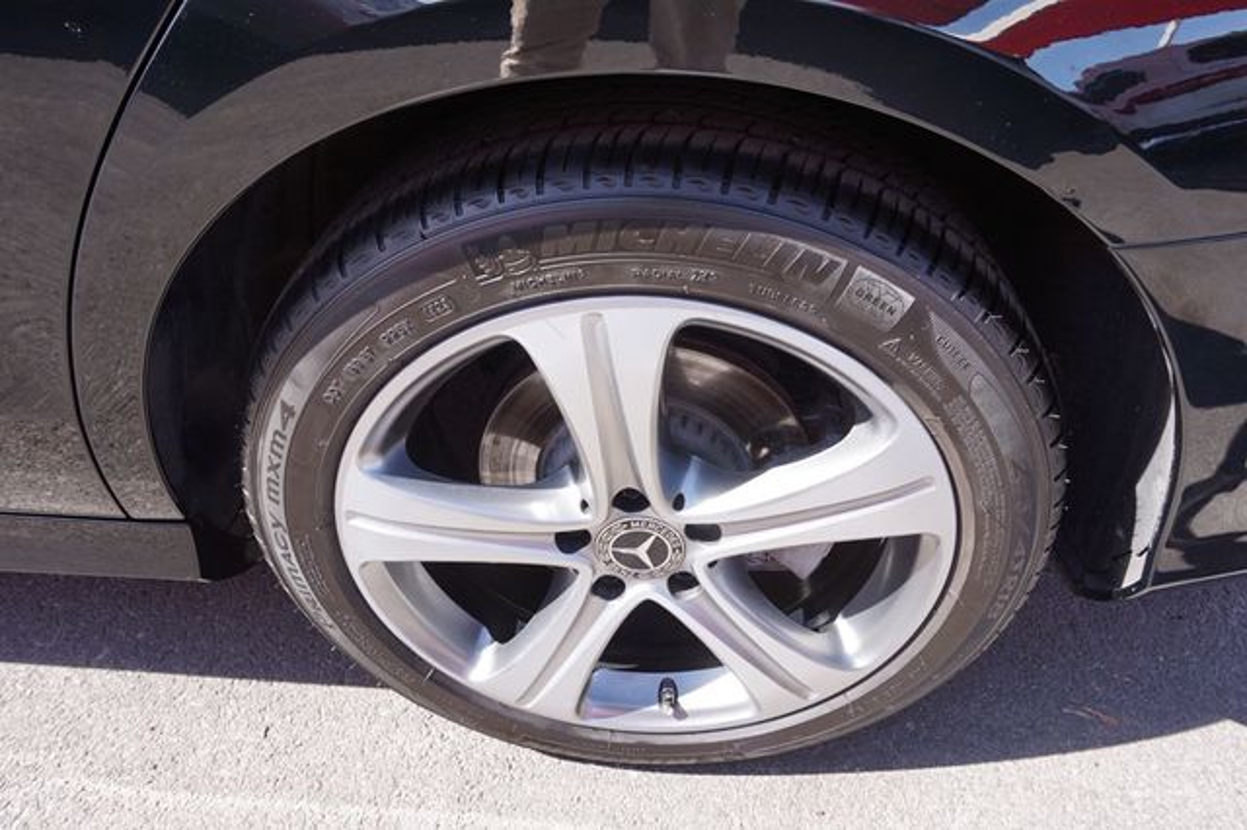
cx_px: 624
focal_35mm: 24
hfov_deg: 73.8
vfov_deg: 53.1
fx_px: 831
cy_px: 415
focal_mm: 16
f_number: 6.3
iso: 100
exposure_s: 1/80
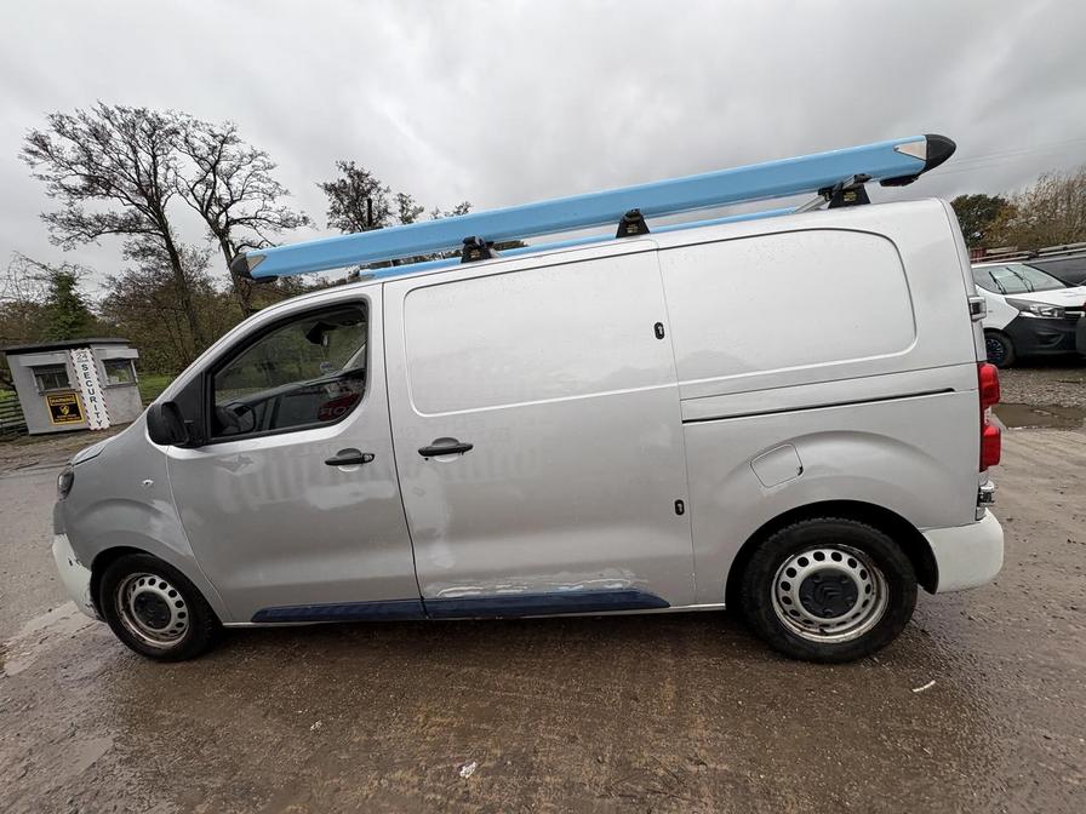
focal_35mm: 14
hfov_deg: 102.1
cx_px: 543
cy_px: 407
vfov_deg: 85.7
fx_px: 439
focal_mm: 2.22
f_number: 2.2
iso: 40
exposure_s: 1/425
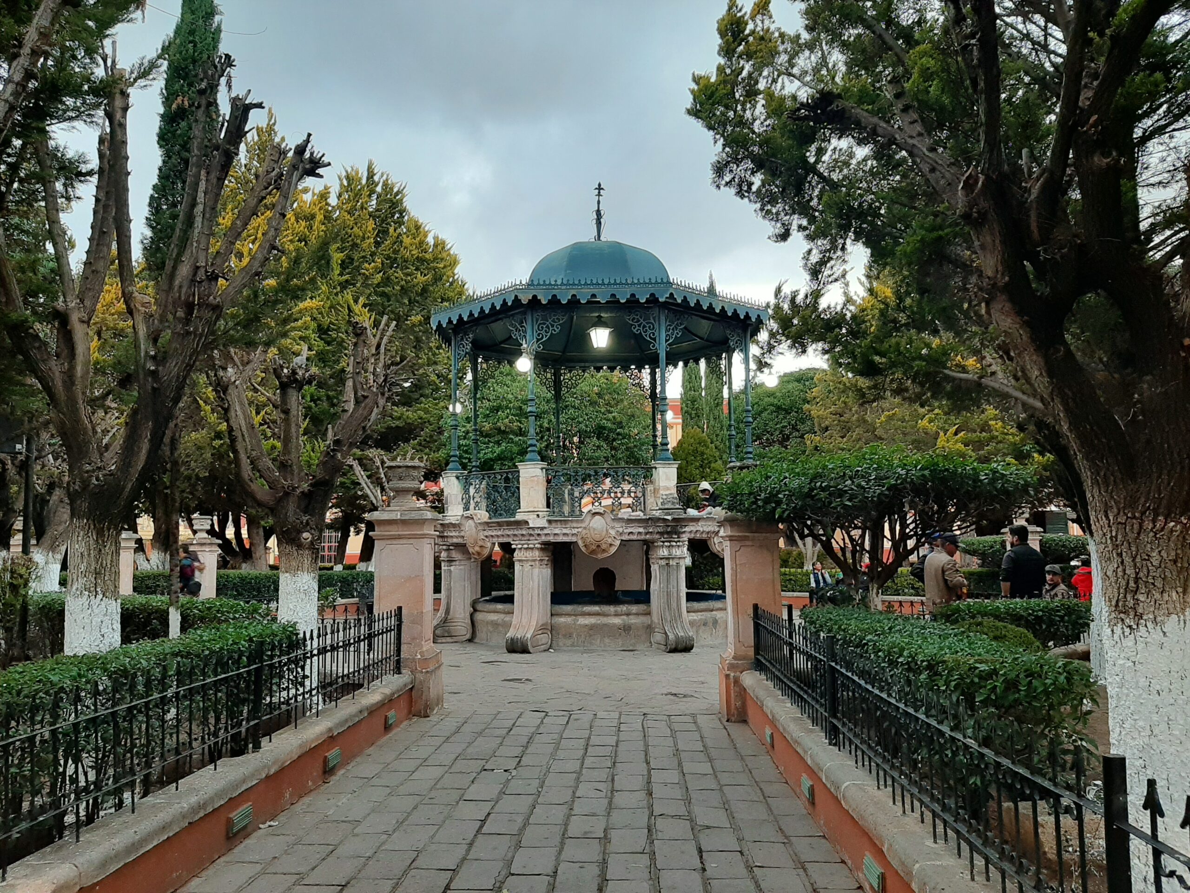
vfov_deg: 53.1
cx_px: 595
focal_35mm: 26
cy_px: 446
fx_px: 894
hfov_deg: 67.3
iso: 100
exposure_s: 1/60
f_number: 1.7
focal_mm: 3.93
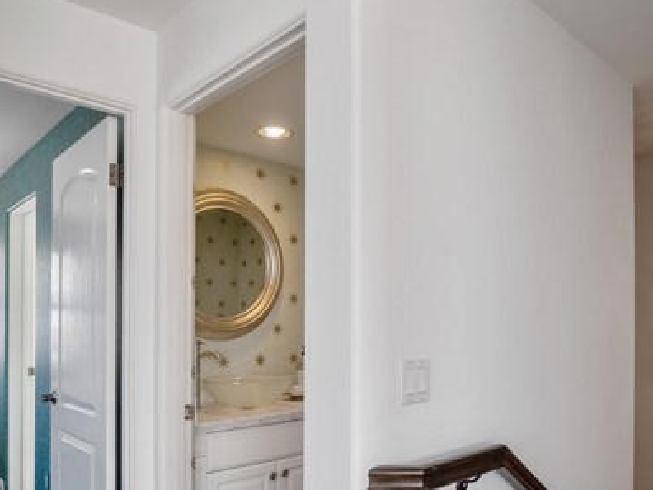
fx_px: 528
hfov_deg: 63.1
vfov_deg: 48.8
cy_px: 331
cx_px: 378
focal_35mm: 28
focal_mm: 18
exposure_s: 1/1000
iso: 200
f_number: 8
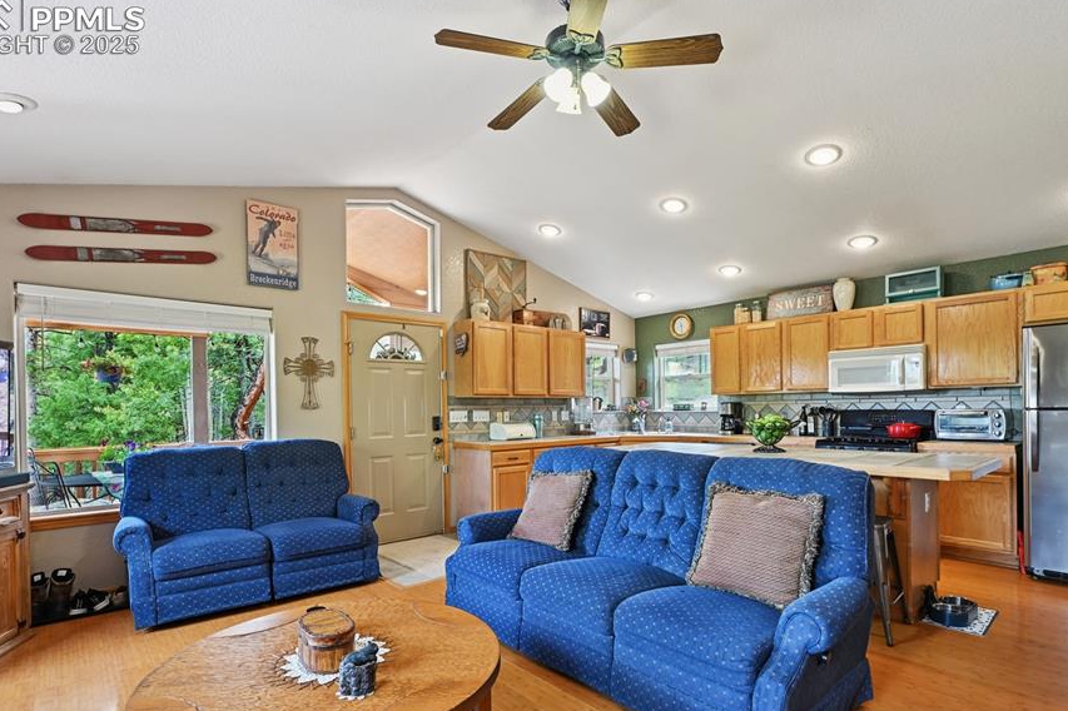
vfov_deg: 66.9
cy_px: 412
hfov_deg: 90.0
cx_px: 535
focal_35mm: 18
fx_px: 534
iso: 800
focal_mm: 15
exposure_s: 1/5
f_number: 11
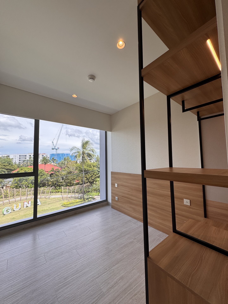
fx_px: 123
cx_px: 114
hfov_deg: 85.7
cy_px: 152
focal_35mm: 14
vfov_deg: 102.1
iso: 40
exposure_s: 1/269
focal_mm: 2.22
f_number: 2.2
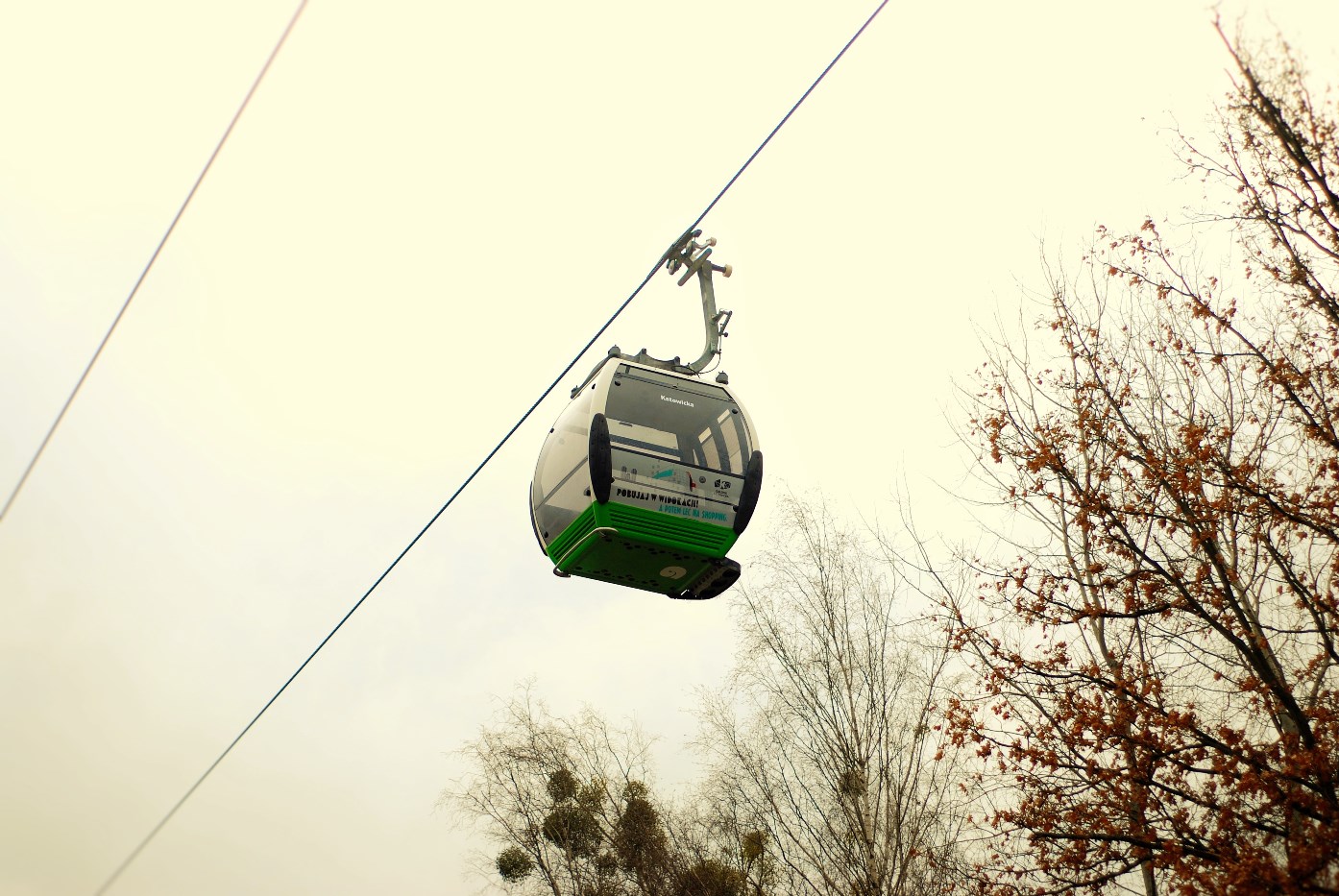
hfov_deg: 27.0
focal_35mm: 75
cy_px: 448
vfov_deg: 18.2
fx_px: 2793
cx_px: 670
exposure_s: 1/1000
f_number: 2.8
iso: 125
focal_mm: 50
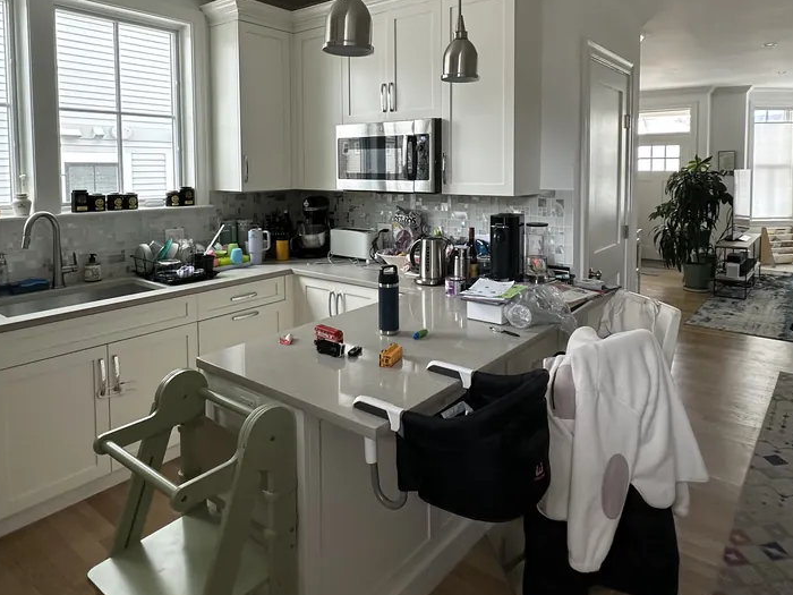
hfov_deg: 71.6
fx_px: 550
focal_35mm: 24
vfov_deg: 55.6
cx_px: 402
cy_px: 197
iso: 250
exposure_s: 1/99
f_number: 2.2
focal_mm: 2.22
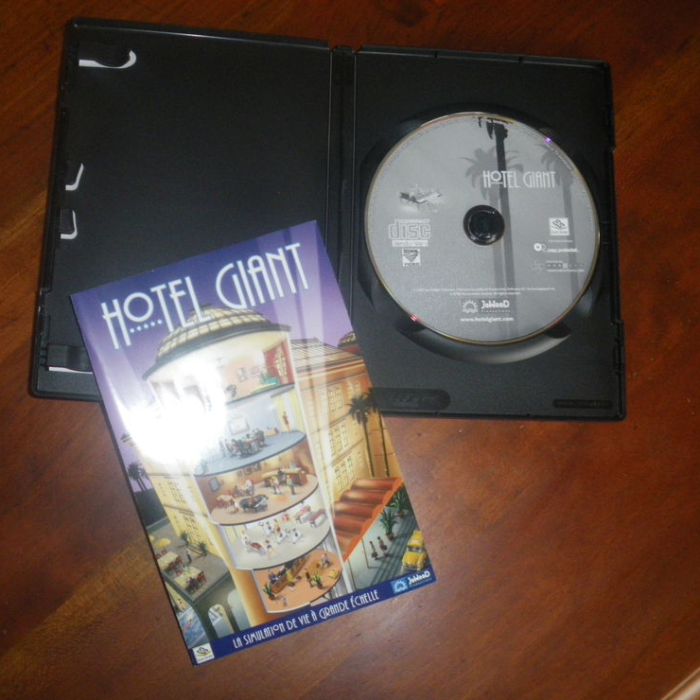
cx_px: 332
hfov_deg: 39.2
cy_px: 350
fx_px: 984
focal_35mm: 43
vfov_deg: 39.2
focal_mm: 6.3
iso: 400
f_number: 3.5
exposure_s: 1/50
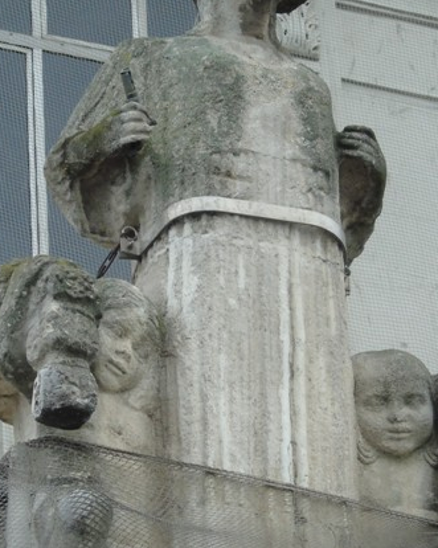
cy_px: 304
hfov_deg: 4.4
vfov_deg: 5.5
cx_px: 224
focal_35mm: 350
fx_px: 5673
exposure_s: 1/125
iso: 160
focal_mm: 38
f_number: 4.7
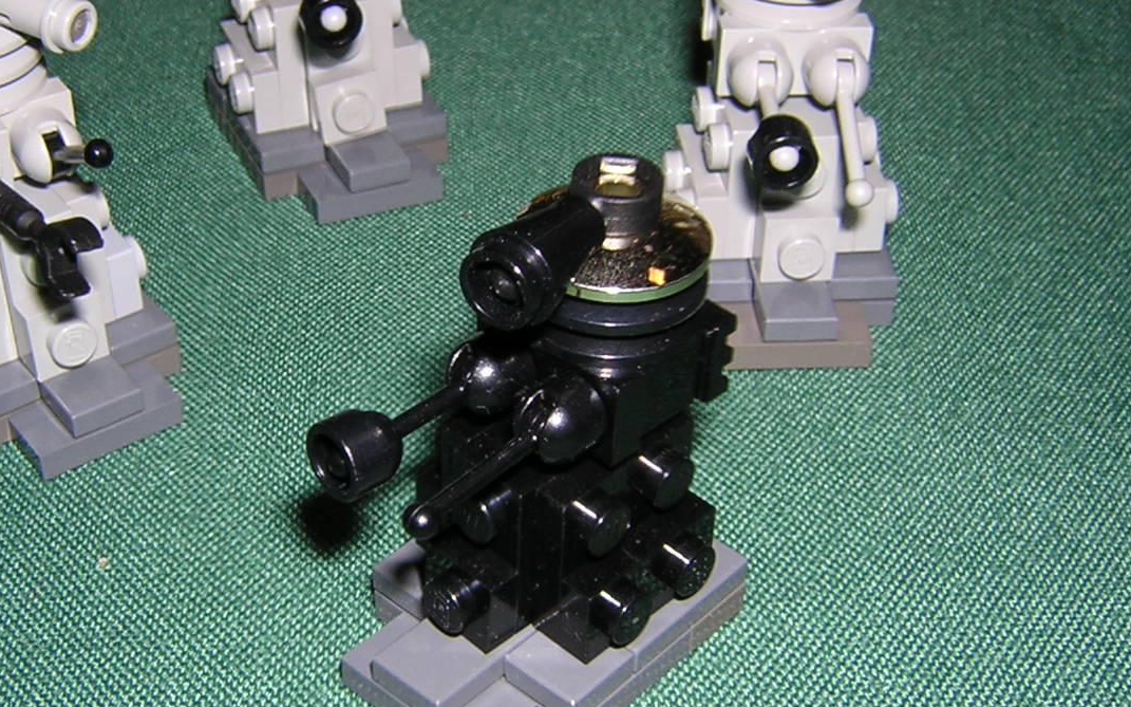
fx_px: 1757
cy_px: 330
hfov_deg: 35.6
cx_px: 459
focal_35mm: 57
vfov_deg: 22.7
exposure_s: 1/60.1
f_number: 5.2
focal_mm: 4.7
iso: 100
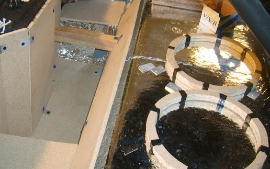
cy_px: 70
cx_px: 109
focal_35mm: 46
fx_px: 339
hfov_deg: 43.3
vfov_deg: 28.0
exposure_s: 1/30
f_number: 2.8
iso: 100
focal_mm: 5.8
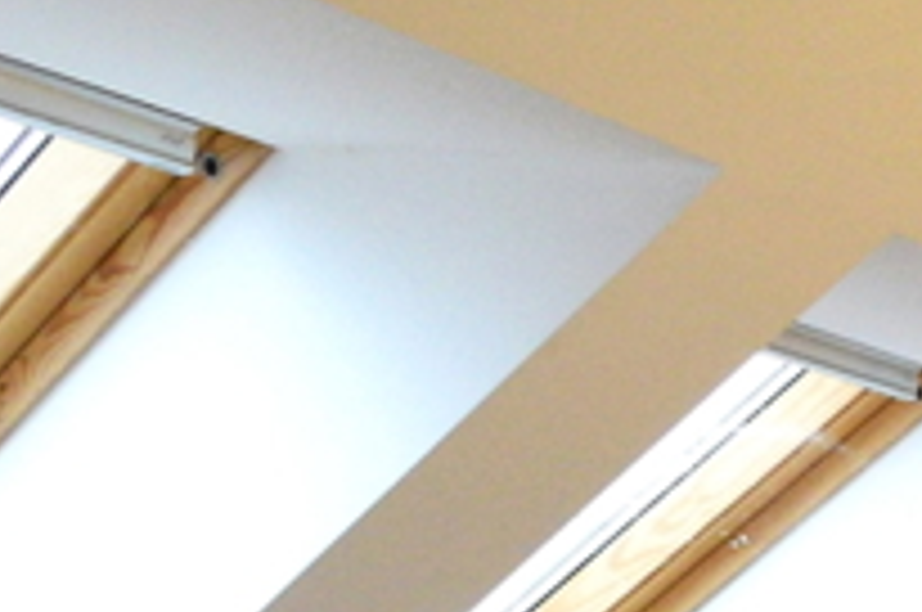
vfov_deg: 11.8
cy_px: 1584
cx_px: 1709
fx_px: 2250
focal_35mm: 88
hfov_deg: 17.9
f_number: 10
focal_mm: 10
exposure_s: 1/30
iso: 1800
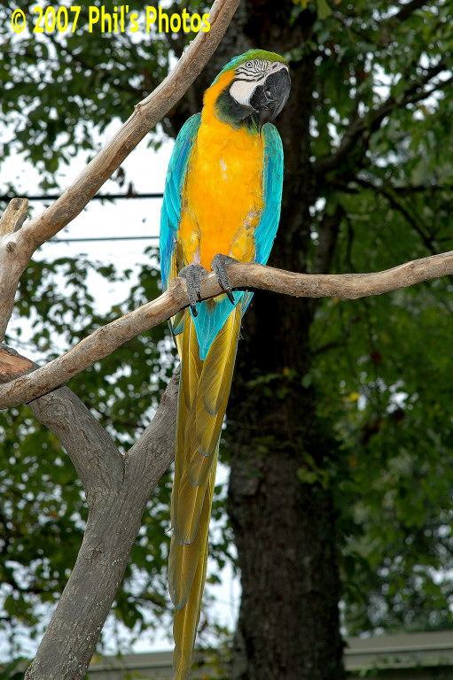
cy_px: 340
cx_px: 226
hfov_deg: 10.7
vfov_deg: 16.1
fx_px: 2410
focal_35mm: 128
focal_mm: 85
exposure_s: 1/160
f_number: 8
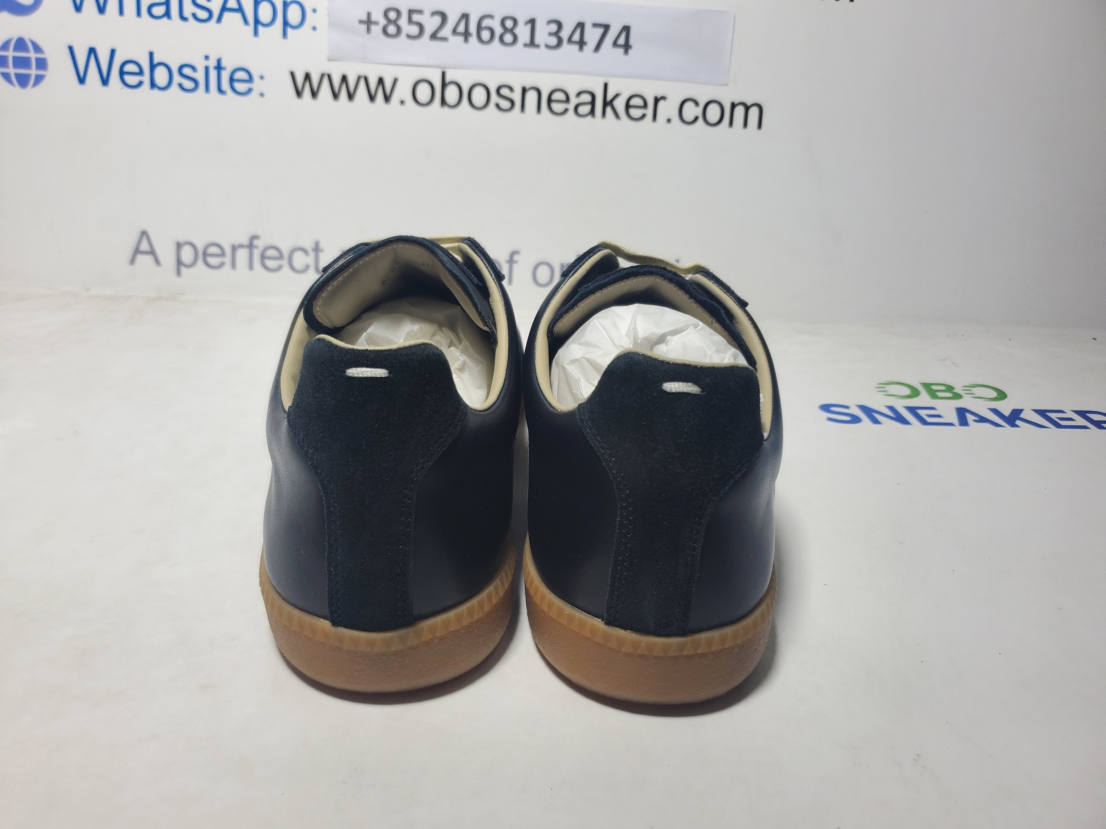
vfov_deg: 53.1
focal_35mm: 26
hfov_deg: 67.3
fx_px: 831
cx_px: 553
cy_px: 414
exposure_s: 1/445
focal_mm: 4.3
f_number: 1.5
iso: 50
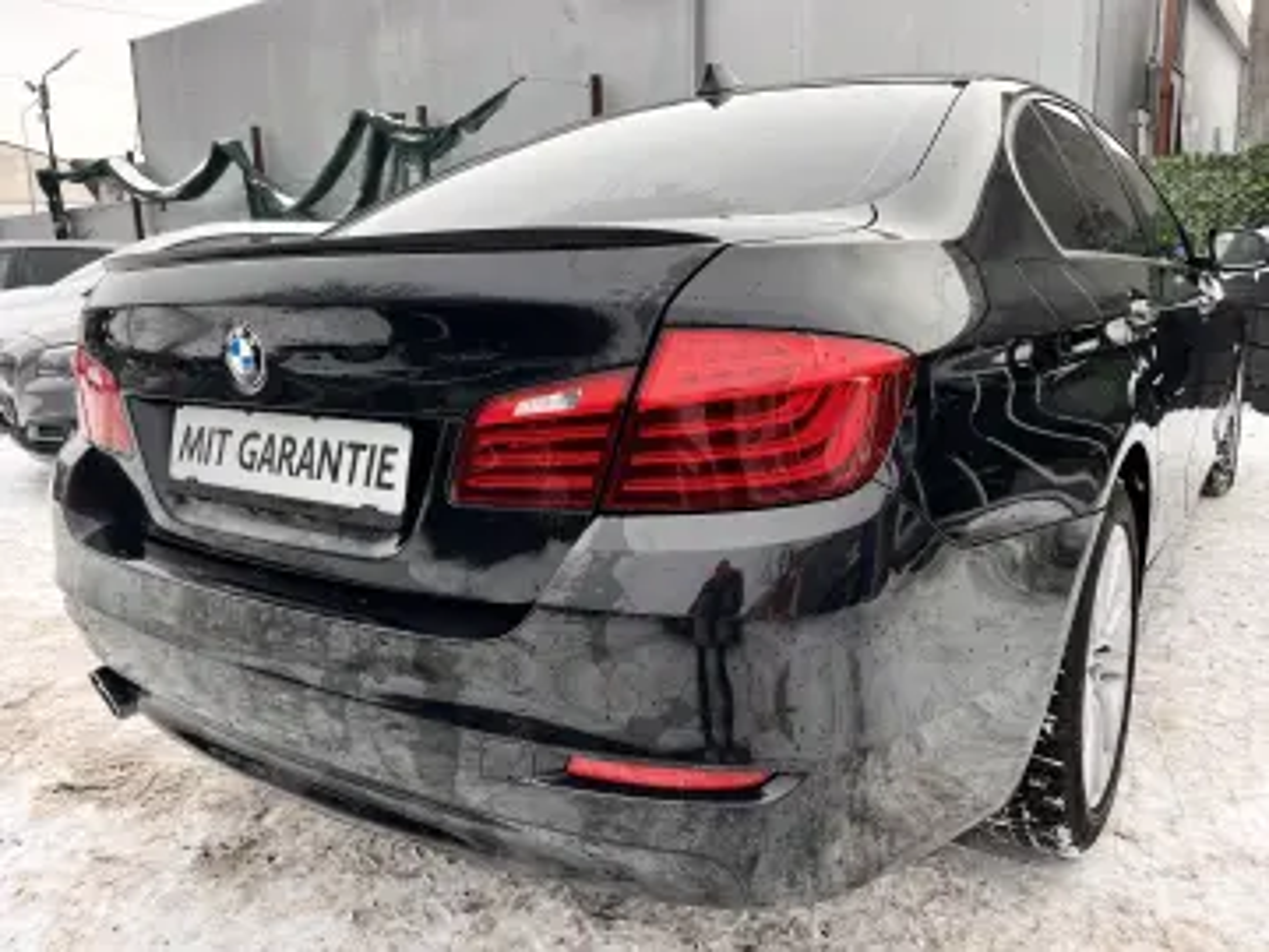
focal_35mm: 26
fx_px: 953
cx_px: 634
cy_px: 476
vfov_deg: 53.1
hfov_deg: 67.3
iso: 50
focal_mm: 5.1
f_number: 1.6
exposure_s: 1/415
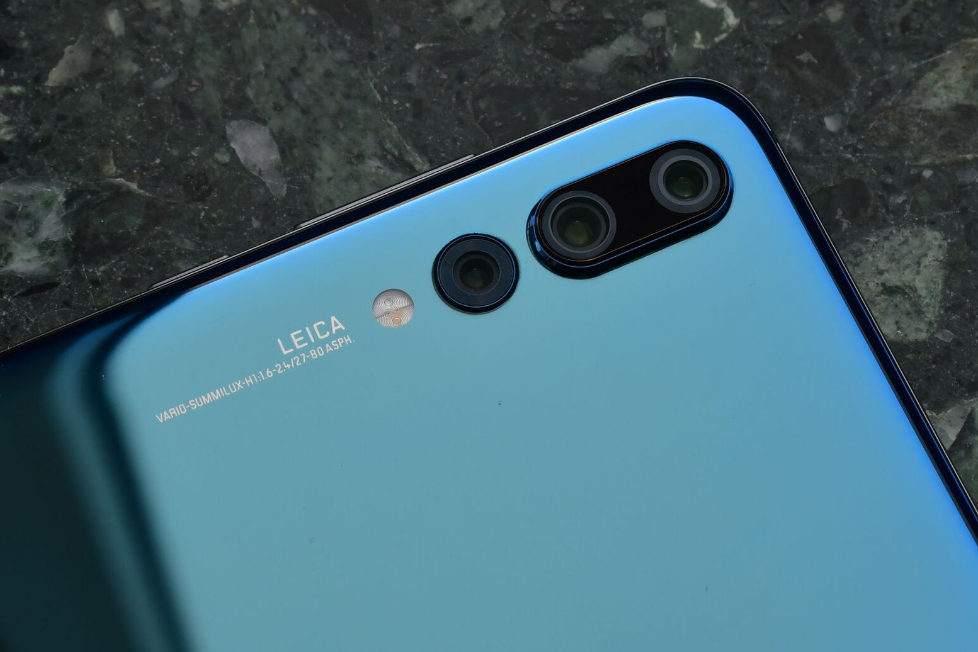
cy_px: 363
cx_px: 500
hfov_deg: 22.9
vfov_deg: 15.4
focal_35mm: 89
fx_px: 2418
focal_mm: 48
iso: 400
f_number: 13
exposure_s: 1/640
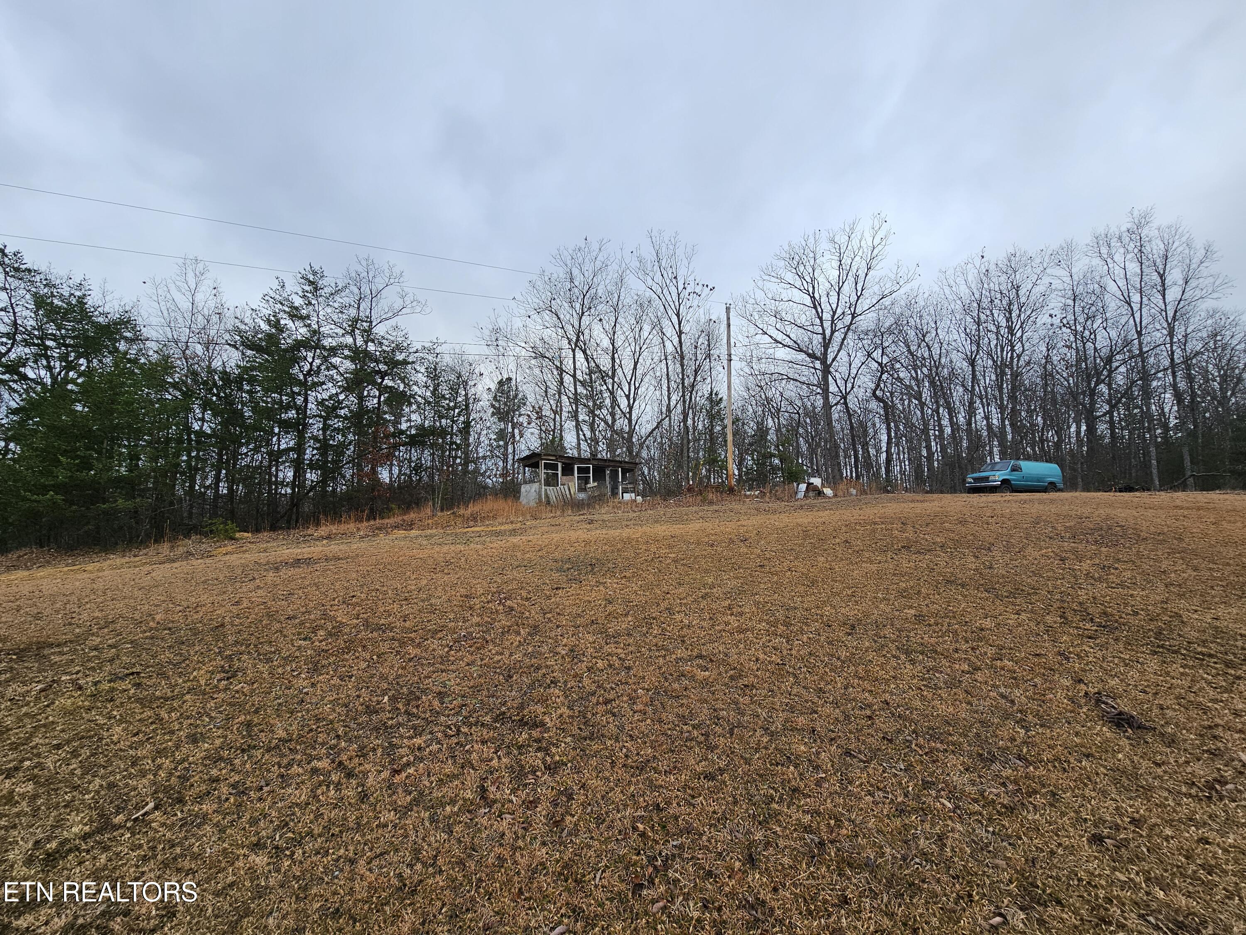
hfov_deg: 106.2
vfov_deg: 89.9
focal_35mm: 13
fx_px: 468
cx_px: 623
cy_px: 468
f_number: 2.2
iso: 50
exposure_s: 1/253
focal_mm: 2.2
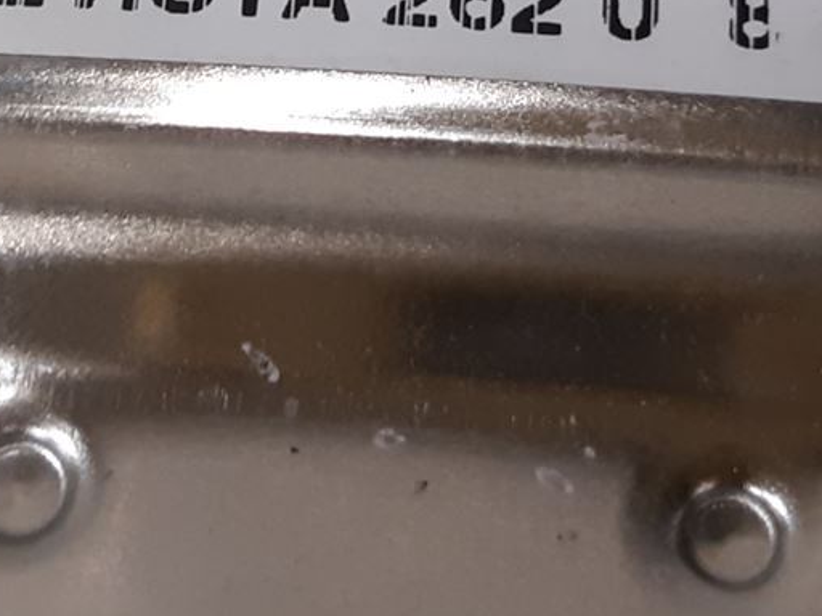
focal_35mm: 104
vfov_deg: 13.7
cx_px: 260
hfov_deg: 18.8
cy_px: -162
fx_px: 2470
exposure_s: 1/50
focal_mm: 3.93
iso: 100
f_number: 1.7
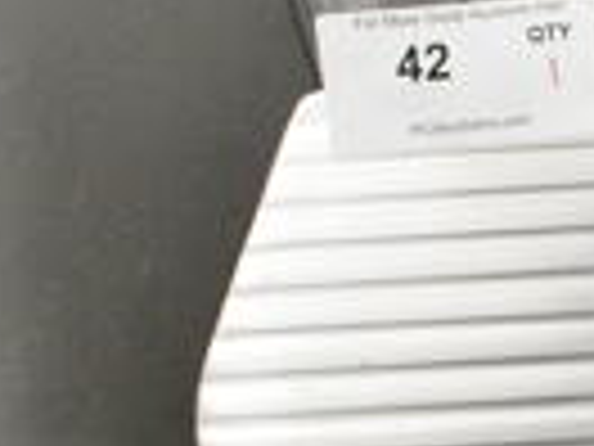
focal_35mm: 133
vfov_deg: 10.9
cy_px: 581
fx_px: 2282
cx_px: 1084
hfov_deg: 13.3
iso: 6400
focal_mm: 20
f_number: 5.6
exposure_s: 1/125
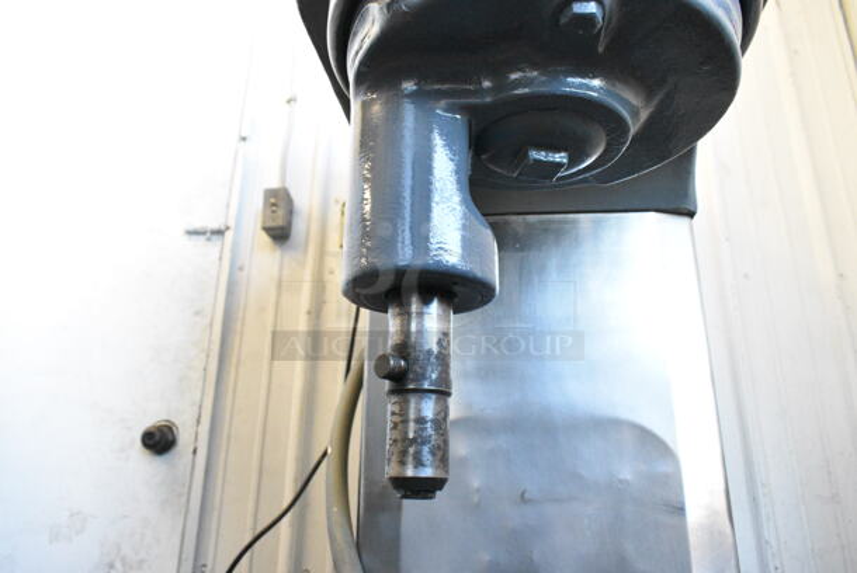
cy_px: 286
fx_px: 643
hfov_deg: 67.3
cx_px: 428
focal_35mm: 27
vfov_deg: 48.0
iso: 6400
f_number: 8
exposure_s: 1/250
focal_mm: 18
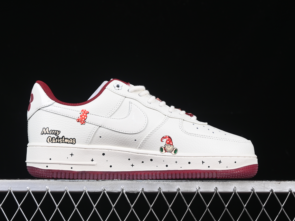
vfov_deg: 18.0
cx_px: 140
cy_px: 111
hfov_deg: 23.8
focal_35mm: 82
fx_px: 699
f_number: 8
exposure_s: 1/80
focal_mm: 50
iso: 160
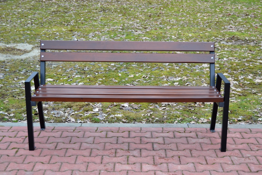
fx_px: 459
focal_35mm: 63
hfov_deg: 31.9
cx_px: 131
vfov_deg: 21.6
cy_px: 88
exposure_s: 1/125
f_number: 5.6
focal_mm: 42
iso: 220
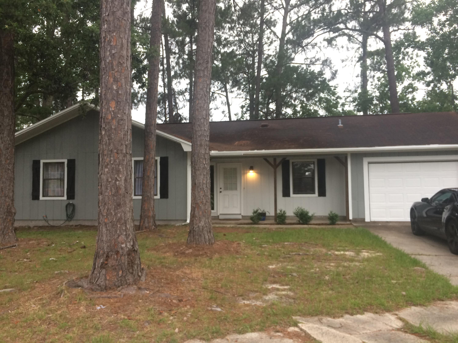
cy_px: 172
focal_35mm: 29
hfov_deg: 61.7
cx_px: 229
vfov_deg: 48.2
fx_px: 384
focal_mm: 4.15
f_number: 2.2
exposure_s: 1/40
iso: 40
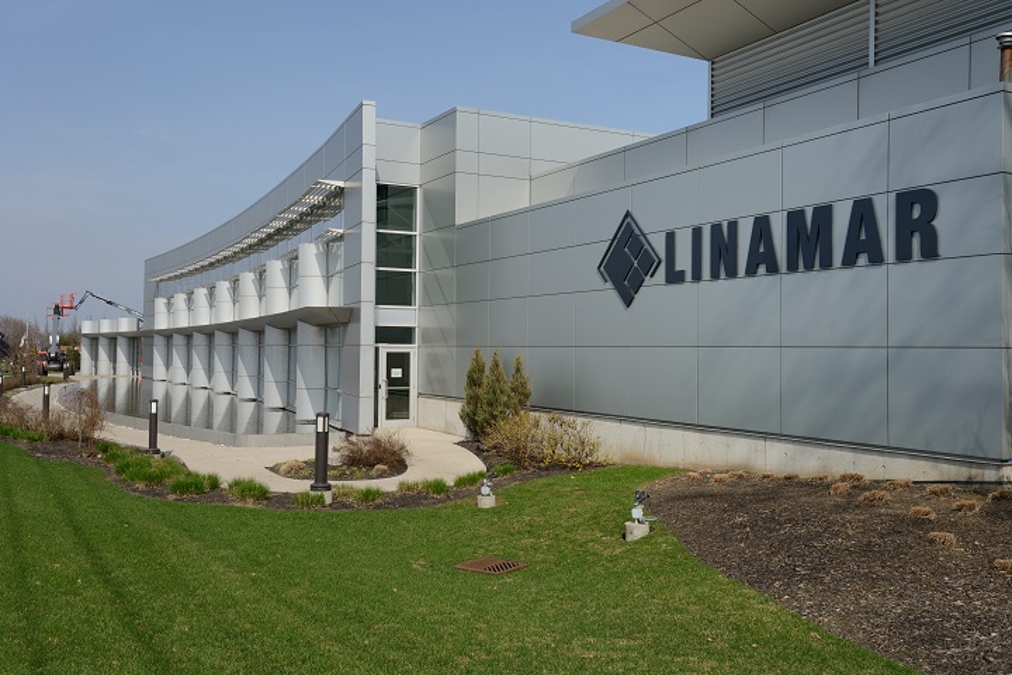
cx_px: 506
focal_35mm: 35
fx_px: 984
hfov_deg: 54.4
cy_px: 338
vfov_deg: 37.9
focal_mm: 35
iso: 320
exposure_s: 1/1600
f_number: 6.3
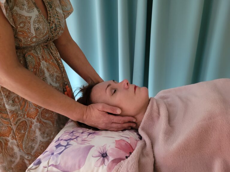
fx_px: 173
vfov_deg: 53.1
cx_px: 115
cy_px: 86
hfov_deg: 67.3
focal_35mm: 26
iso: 640
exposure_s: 1/25
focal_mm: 5.4
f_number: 1.8
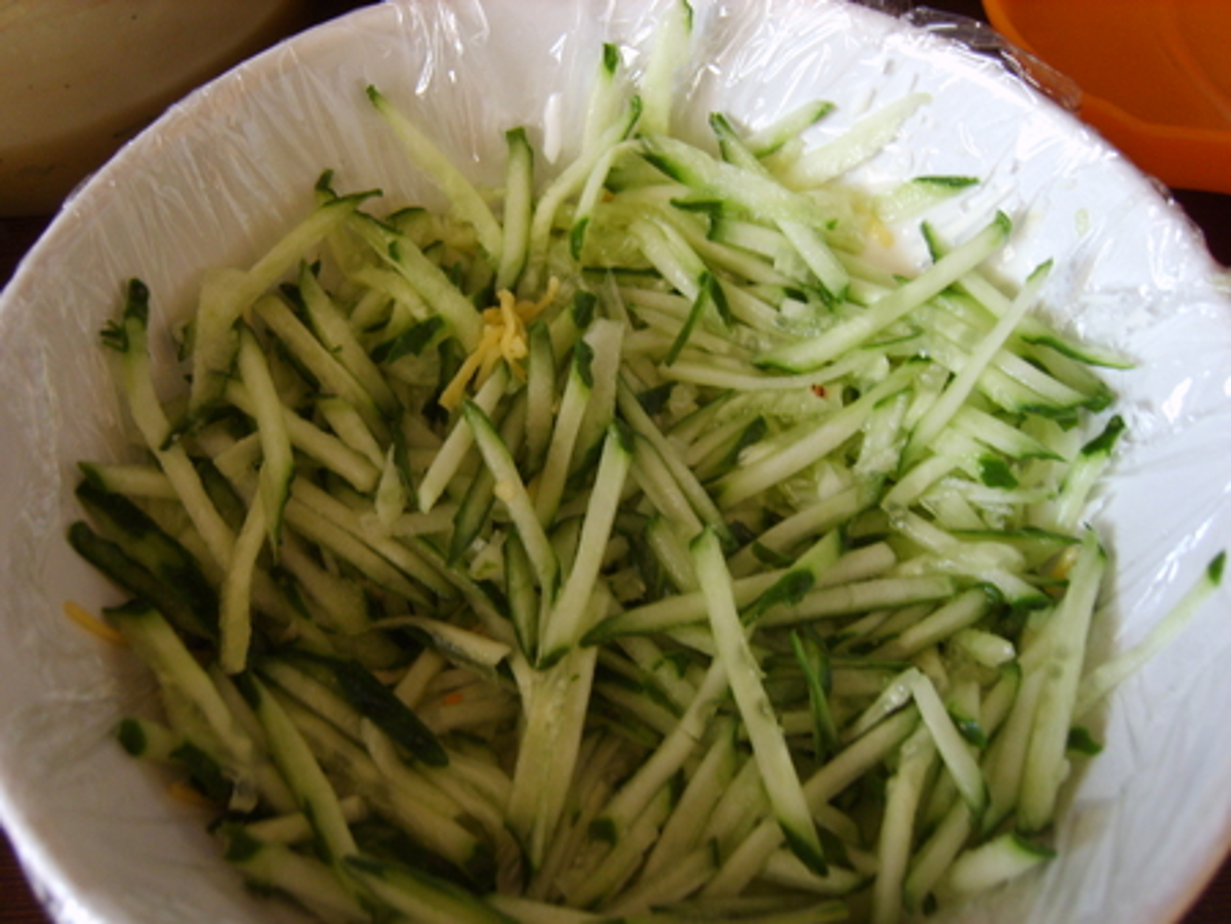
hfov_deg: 52.6
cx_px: 616
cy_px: 462
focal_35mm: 35
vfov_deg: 40.7
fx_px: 1245
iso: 123
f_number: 2.8
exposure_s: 1/10
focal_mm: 7.4
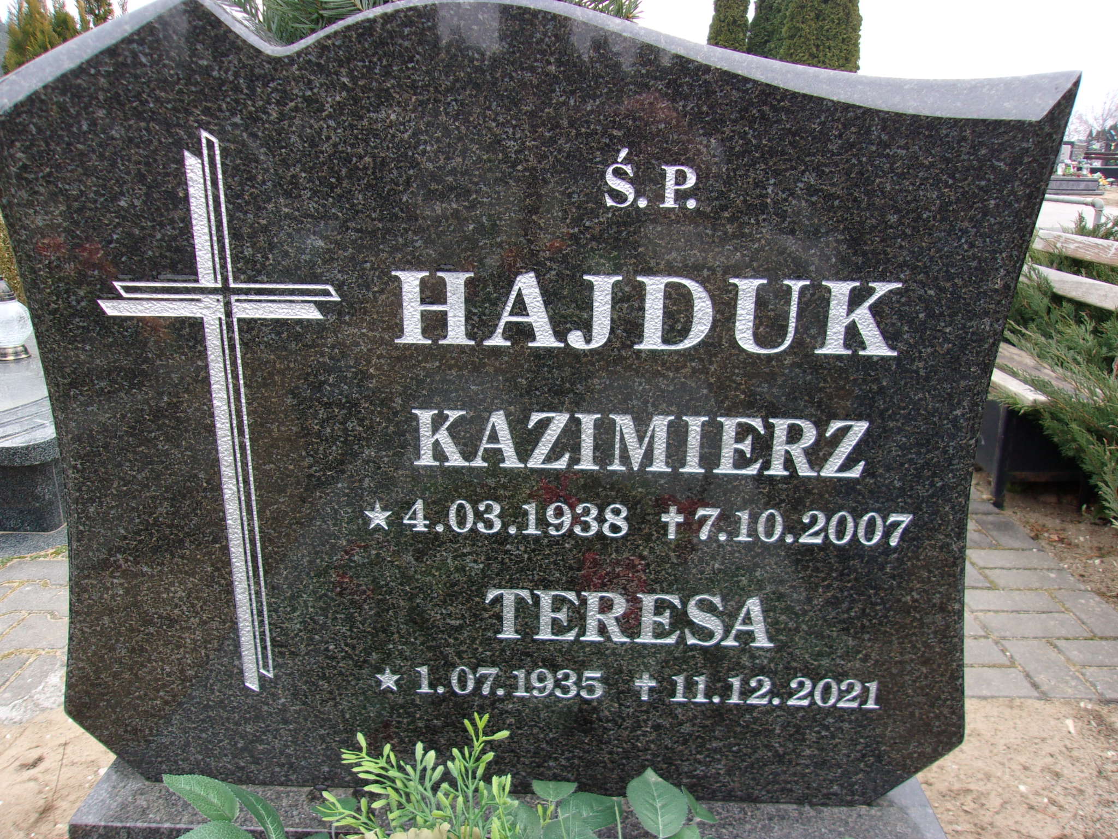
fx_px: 872
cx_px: 559
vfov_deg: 51.4
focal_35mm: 27
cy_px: 420
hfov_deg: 65.3
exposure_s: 1/170
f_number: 3
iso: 80
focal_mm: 4.9
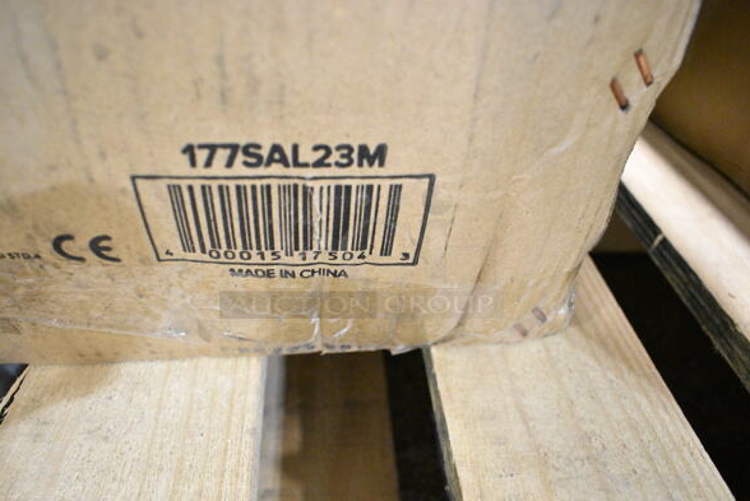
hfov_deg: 65.4
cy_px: 251
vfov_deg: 46.5
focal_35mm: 28
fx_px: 584
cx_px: 362
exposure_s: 1/100
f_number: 5
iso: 6400
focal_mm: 18
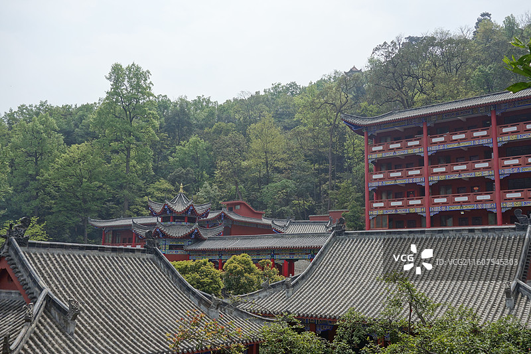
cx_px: 266
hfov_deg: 53.1
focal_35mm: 36
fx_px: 531
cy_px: 177
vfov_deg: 36.9
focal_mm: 13.25
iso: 125
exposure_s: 1/500
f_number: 5.6
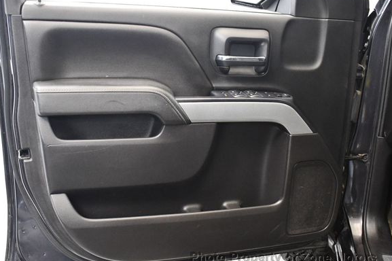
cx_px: 182
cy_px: 125
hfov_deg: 48.4
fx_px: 435
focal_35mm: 40
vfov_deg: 33.4
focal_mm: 18
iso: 4000
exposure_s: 1/60
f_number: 3.5
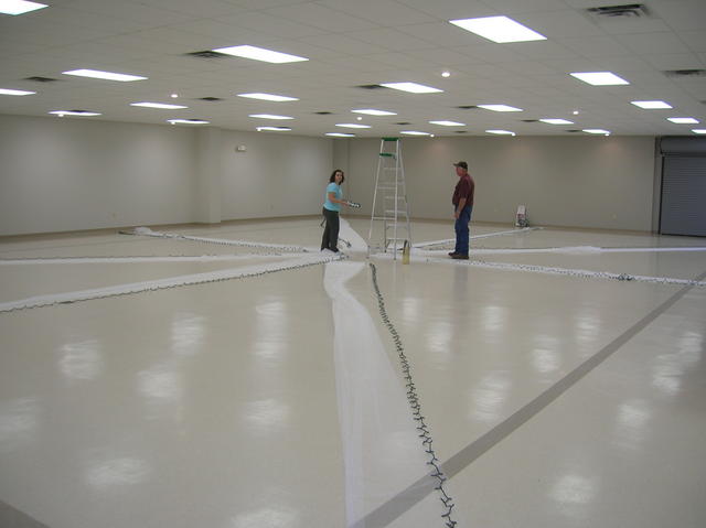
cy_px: 264
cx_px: 353
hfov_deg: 54.0
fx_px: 693
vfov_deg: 41.7
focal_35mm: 34
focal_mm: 5.7
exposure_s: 1/34.8
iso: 50
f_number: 2.9
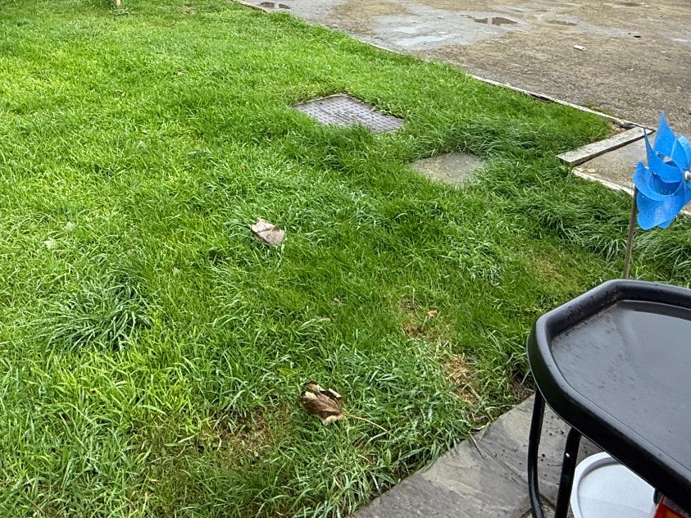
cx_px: 239
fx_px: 679
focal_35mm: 34
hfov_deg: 53.1
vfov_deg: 37.3
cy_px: -3
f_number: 2.2
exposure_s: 1/179
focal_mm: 2.22
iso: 50
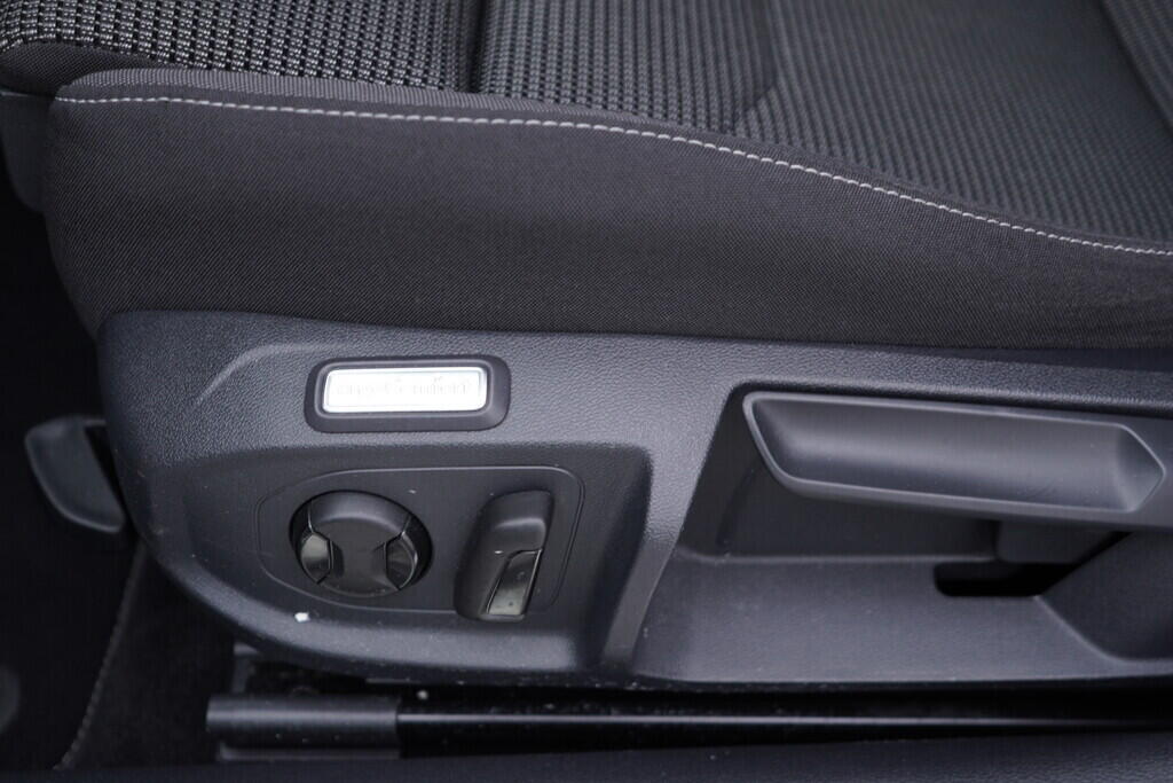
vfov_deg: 36.9
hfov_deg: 53.1
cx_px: 586
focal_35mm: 36
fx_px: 1173
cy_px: 392
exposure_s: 1/40
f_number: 2.8
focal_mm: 24
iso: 125
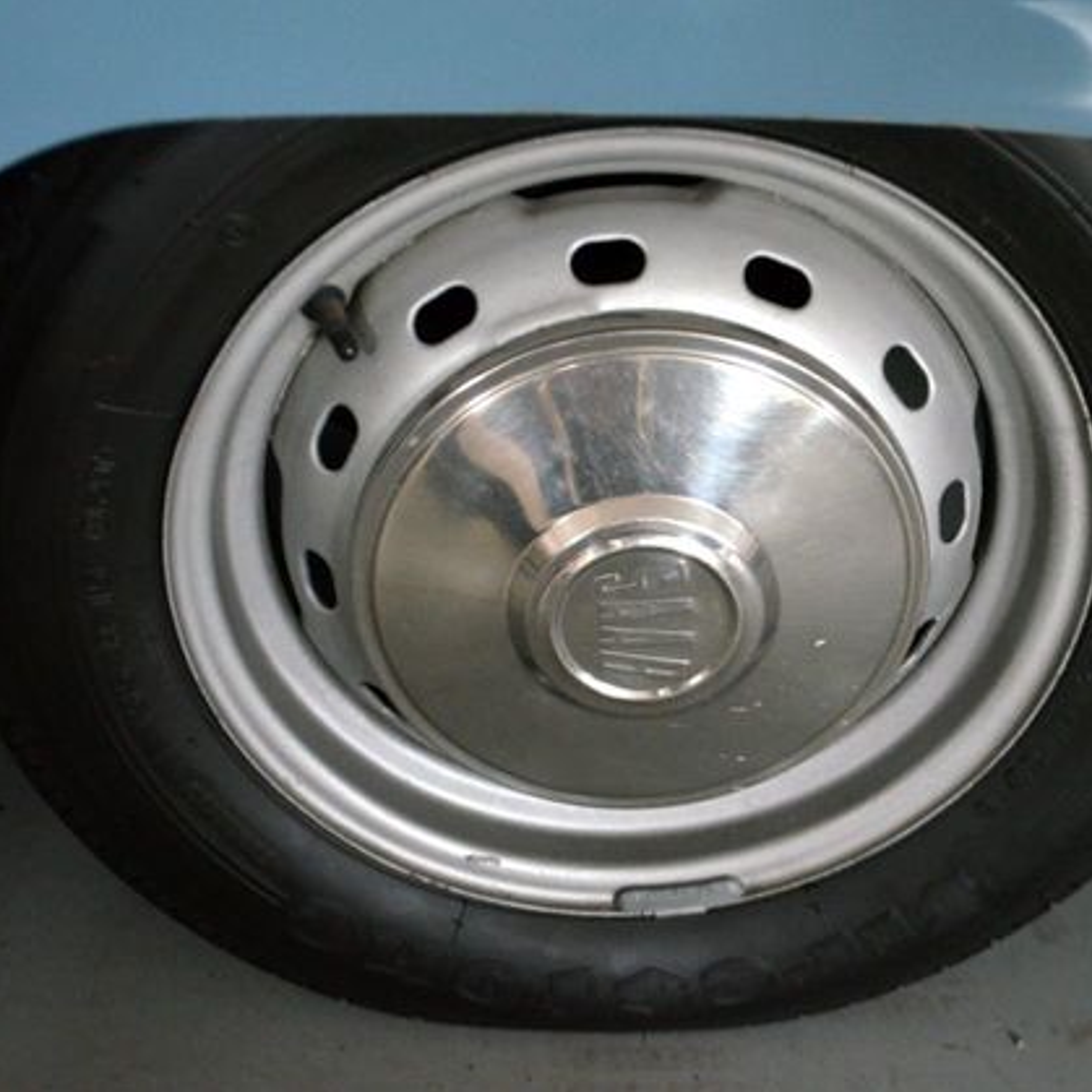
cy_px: 550
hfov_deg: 26.1
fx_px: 2356
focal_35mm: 66
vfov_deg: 26.1
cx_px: 636
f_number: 5
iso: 3200
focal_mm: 34
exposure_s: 1/30
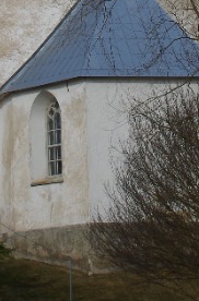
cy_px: -86
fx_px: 1604
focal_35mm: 192
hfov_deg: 7.1
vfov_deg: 10.5
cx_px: 76
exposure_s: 1/400
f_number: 8
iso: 100
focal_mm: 33
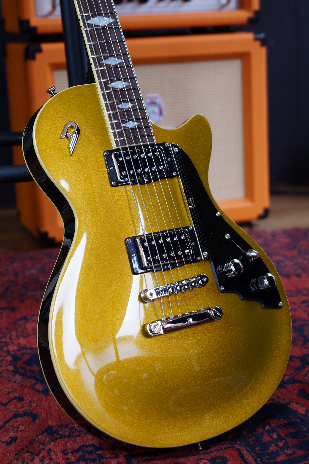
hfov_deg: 18.2
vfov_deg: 27.0
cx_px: 154
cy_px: 232
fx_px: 966
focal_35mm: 75
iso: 100
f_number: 4.5
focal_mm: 50
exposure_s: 1/8
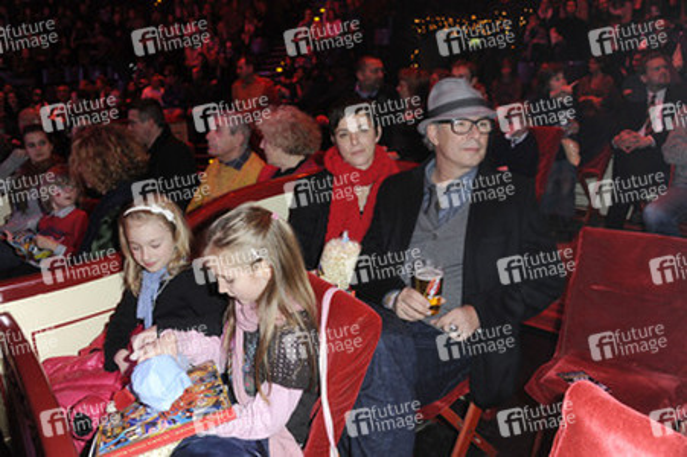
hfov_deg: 65.5
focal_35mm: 28
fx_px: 534
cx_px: 344
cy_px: 228
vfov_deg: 46.3
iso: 1250
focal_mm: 28
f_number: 5.6
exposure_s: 1/50
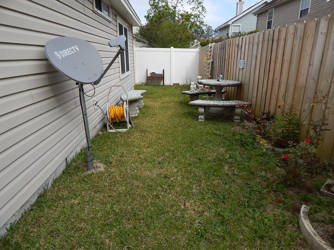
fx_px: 222
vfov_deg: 58.9
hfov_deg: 73.9
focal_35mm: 23
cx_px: 167
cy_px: 125
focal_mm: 4
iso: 125
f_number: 3
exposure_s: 1/1000
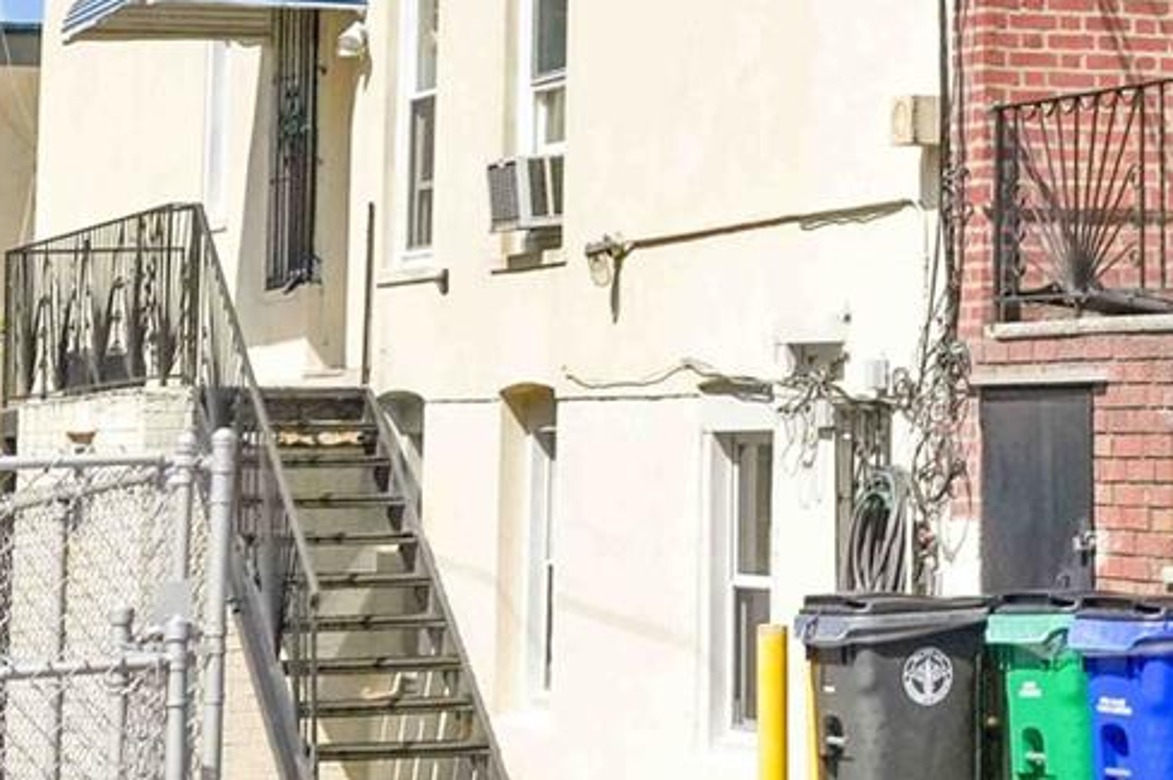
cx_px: 1317
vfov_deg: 12.2
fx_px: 3548
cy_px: -187
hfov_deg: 18.0
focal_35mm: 109
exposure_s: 1/2500
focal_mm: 26
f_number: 7.1
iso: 1600
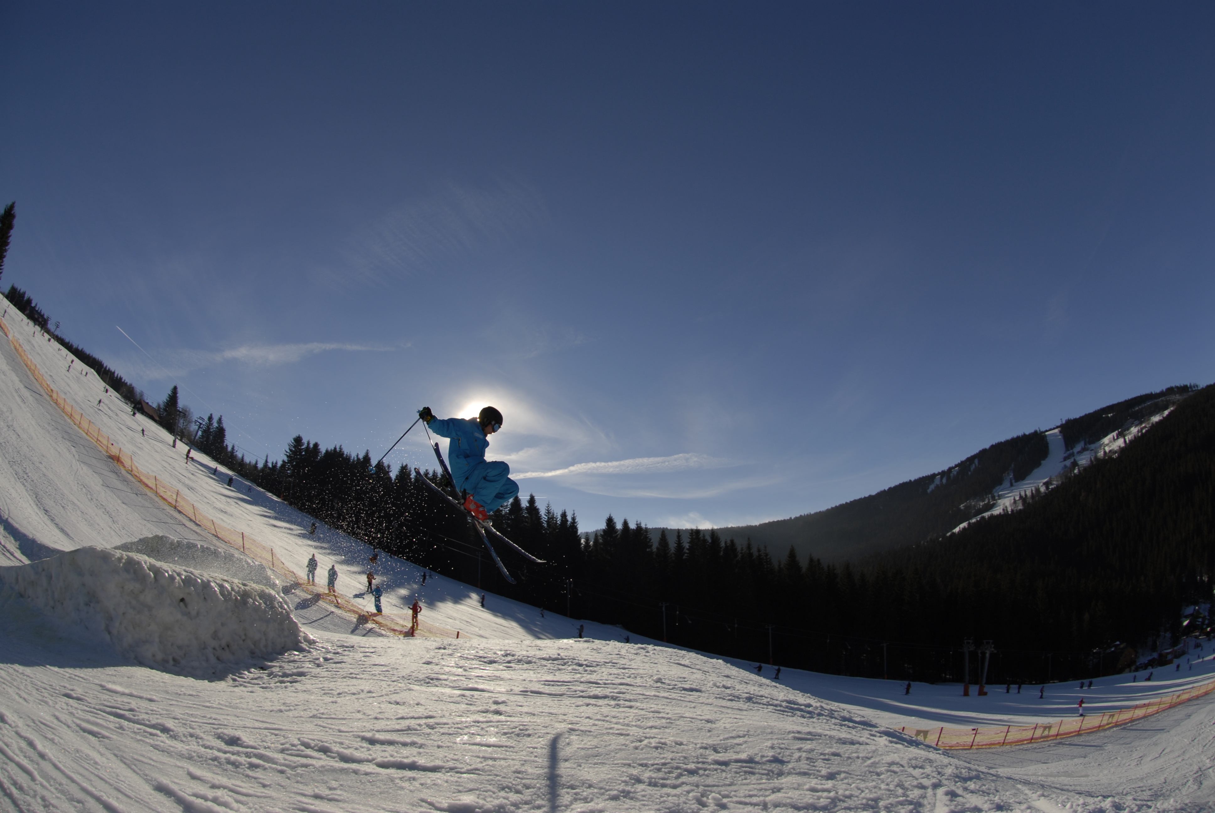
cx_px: 608
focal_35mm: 16
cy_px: 406
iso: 100
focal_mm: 10.5
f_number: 6.3
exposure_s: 1/1000
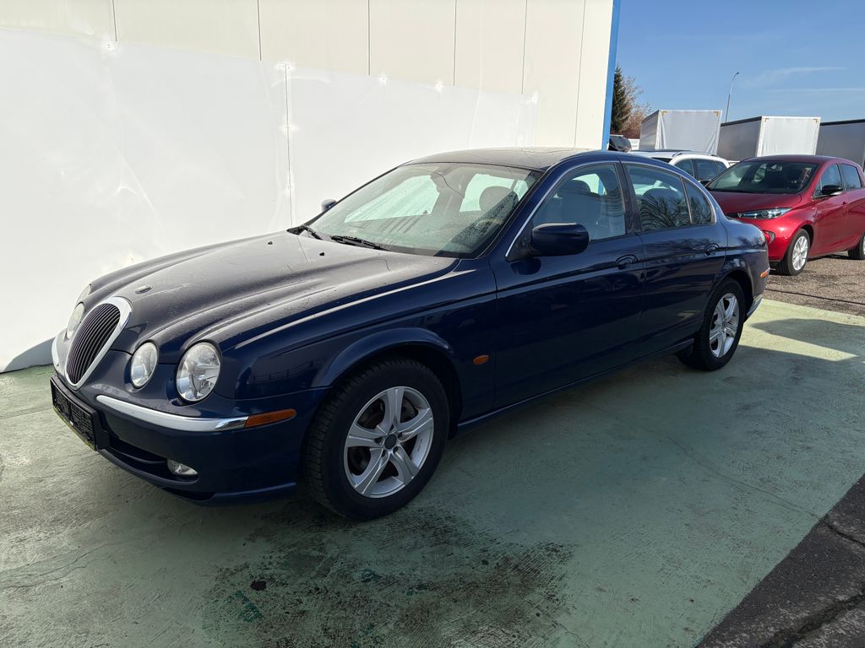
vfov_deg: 53.1
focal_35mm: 26
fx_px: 650
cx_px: 432
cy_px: 324
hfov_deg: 67.3
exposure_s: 1/5814
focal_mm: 5.96
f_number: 1.6
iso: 50
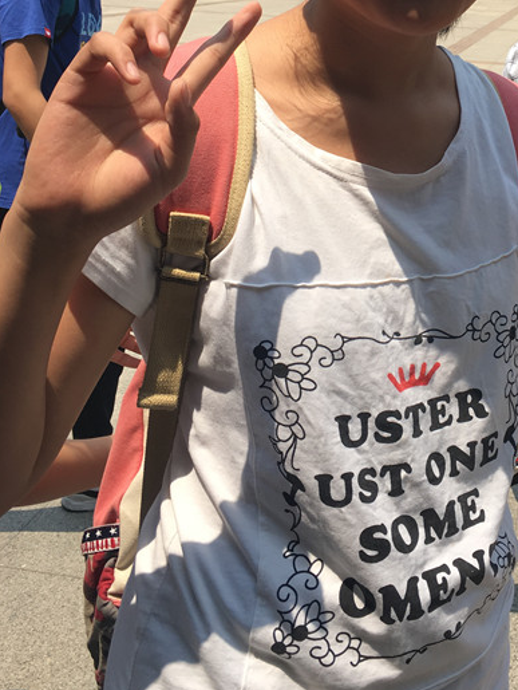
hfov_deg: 28.0
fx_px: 1016
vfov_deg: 36.4
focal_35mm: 51
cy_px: 157
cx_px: 420
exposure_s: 1/1202
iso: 25
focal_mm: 4.15
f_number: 2.2
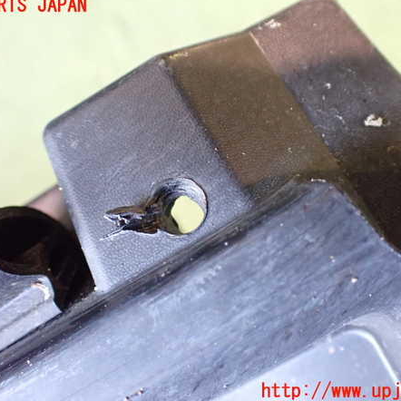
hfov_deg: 46.0
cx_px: 194
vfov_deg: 46.0
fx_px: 472
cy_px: 199
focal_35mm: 36
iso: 1000
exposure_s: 1/30
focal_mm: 5.4
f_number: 2.3
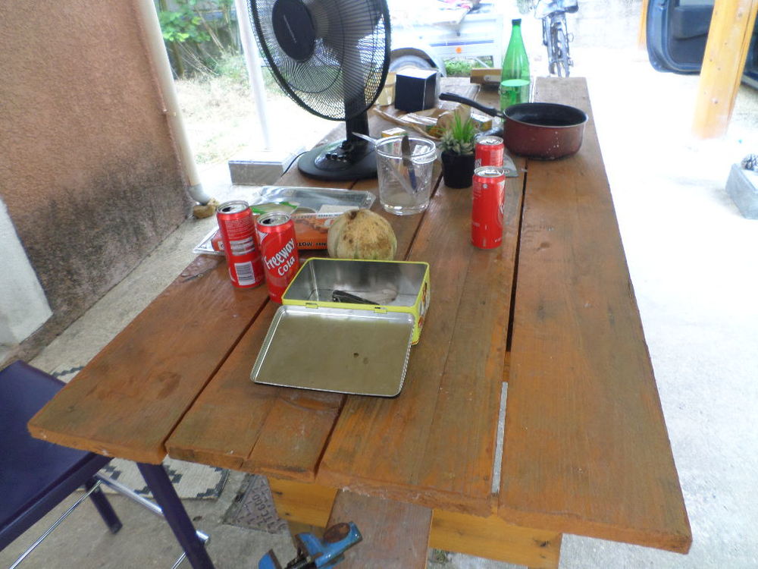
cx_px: 379
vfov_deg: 54.9
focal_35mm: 25
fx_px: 547
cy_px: 284
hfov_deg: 69.4
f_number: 2.5
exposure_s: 1/45
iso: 80
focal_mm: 4.5
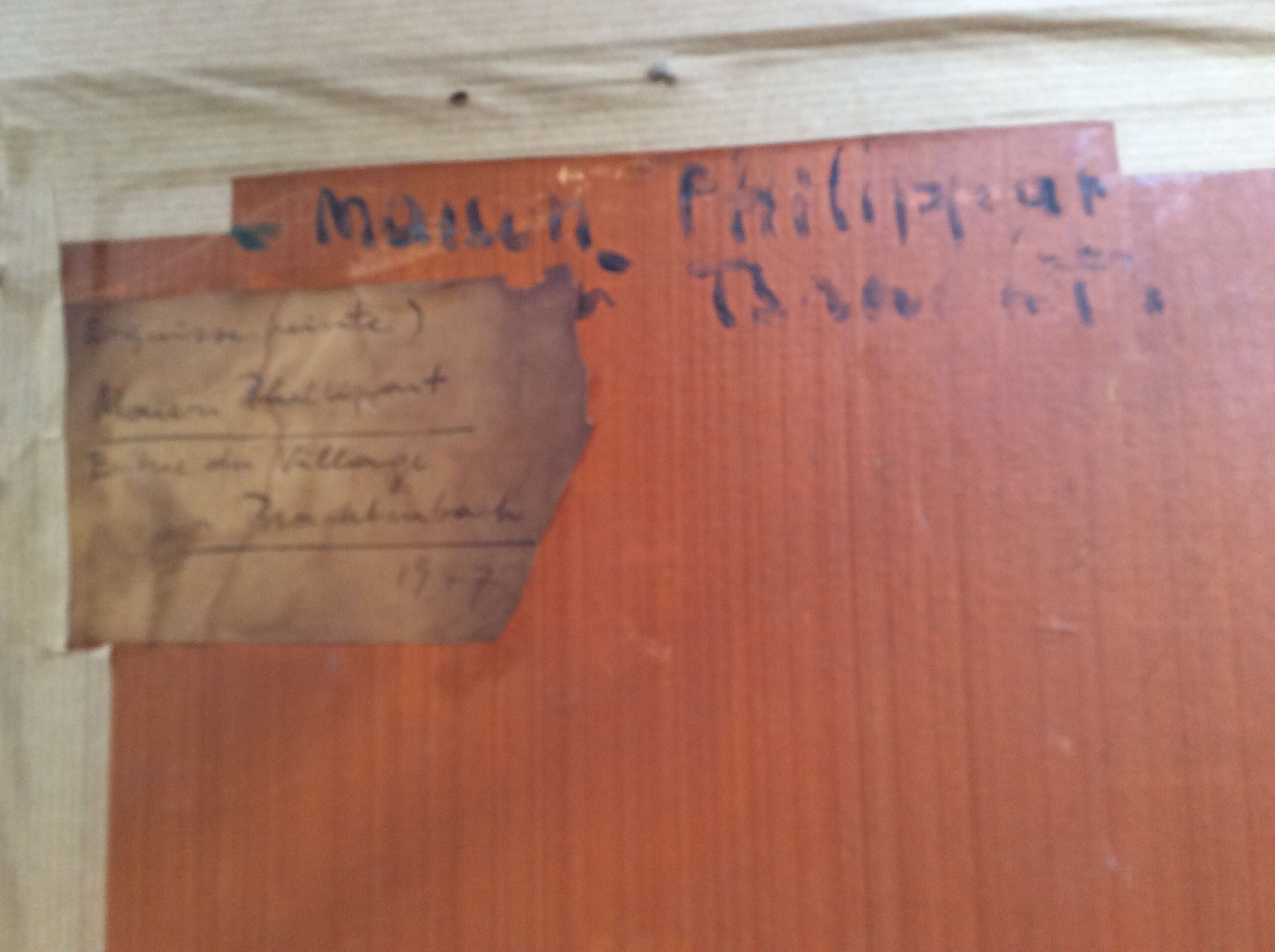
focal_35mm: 32
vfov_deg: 44.1
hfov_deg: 56.9
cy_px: 476
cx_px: 638
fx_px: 1177
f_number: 2.4
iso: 64
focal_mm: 3.3
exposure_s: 1/25
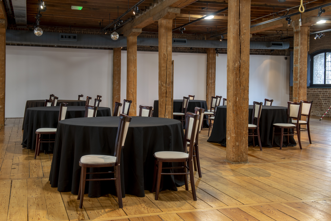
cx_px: 166
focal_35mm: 44
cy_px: 110
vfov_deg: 30.5
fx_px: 405
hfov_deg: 44.5
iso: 200
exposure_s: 2.5
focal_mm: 44
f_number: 10
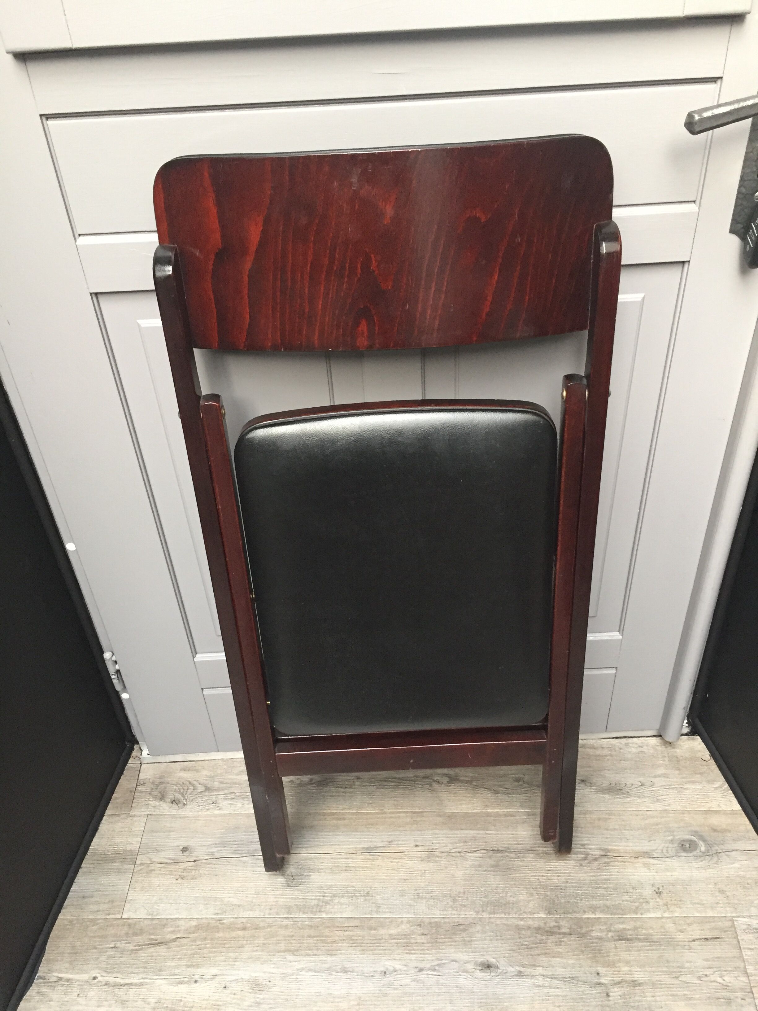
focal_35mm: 29
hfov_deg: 48.2
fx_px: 847
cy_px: 506
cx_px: 379
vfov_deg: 61.7
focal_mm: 4.15
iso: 250
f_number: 2.2
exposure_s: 1/33
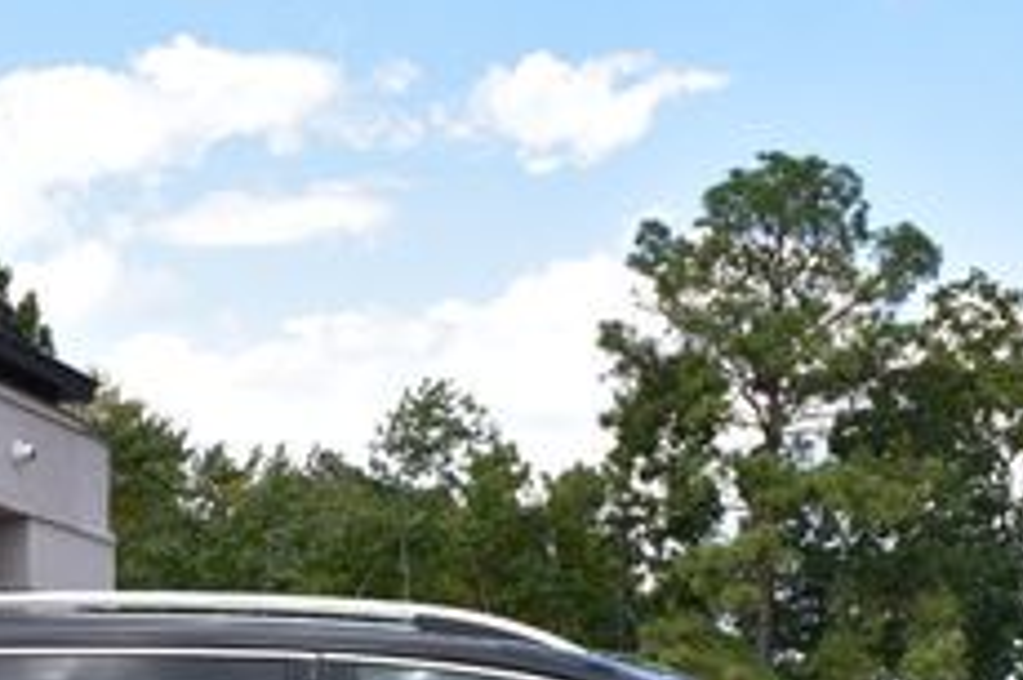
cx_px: 302
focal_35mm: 75
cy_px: 853
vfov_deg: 17.2
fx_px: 2130
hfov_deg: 26.8
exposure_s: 1/320
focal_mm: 18
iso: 400
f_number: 11
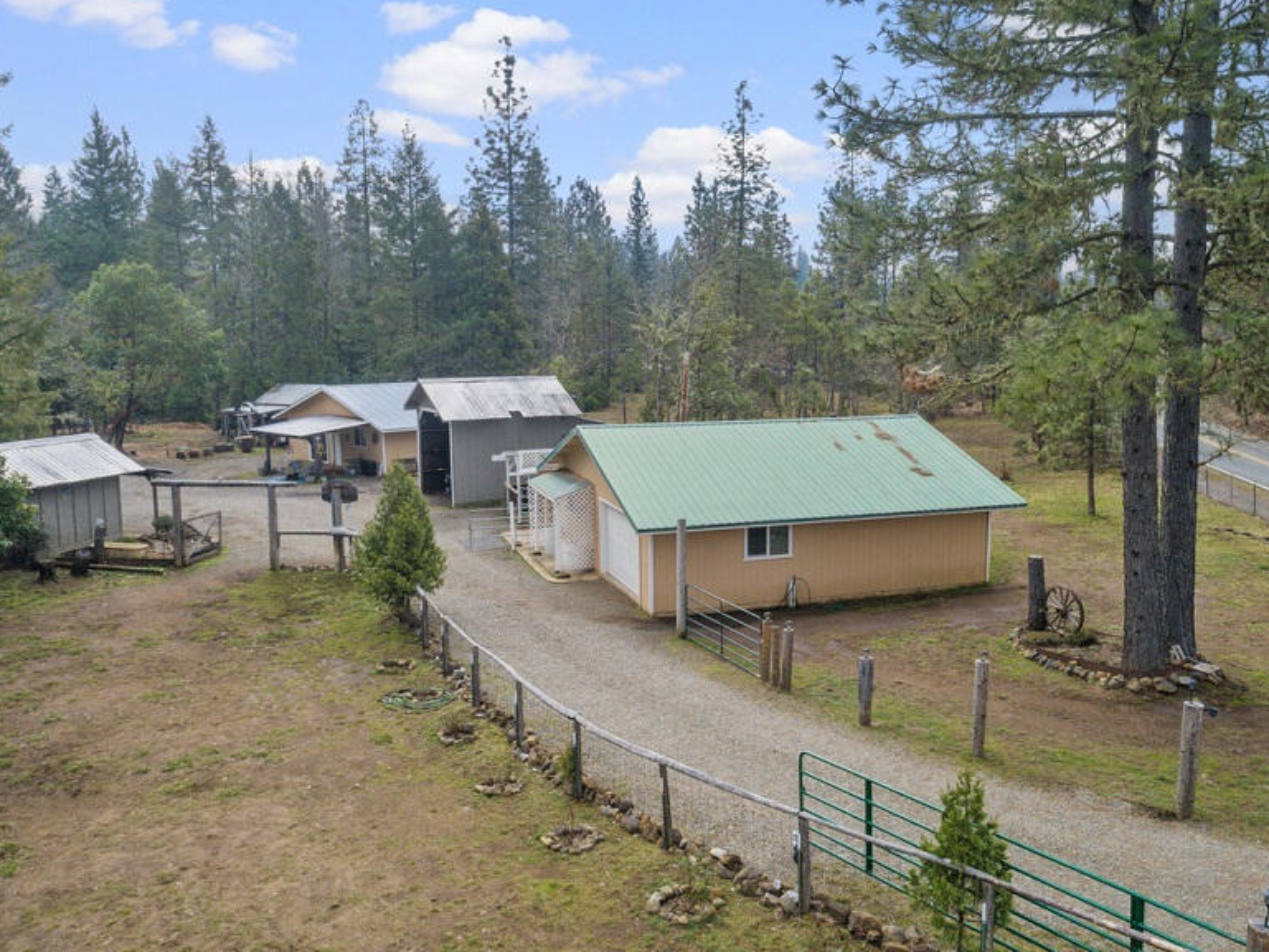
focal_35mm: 30
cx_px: 711
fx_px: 1100
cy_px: 485
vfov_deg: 46.8
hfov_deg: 59.8
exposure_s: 1/200
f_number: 7.1
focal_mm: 8.8
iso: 500
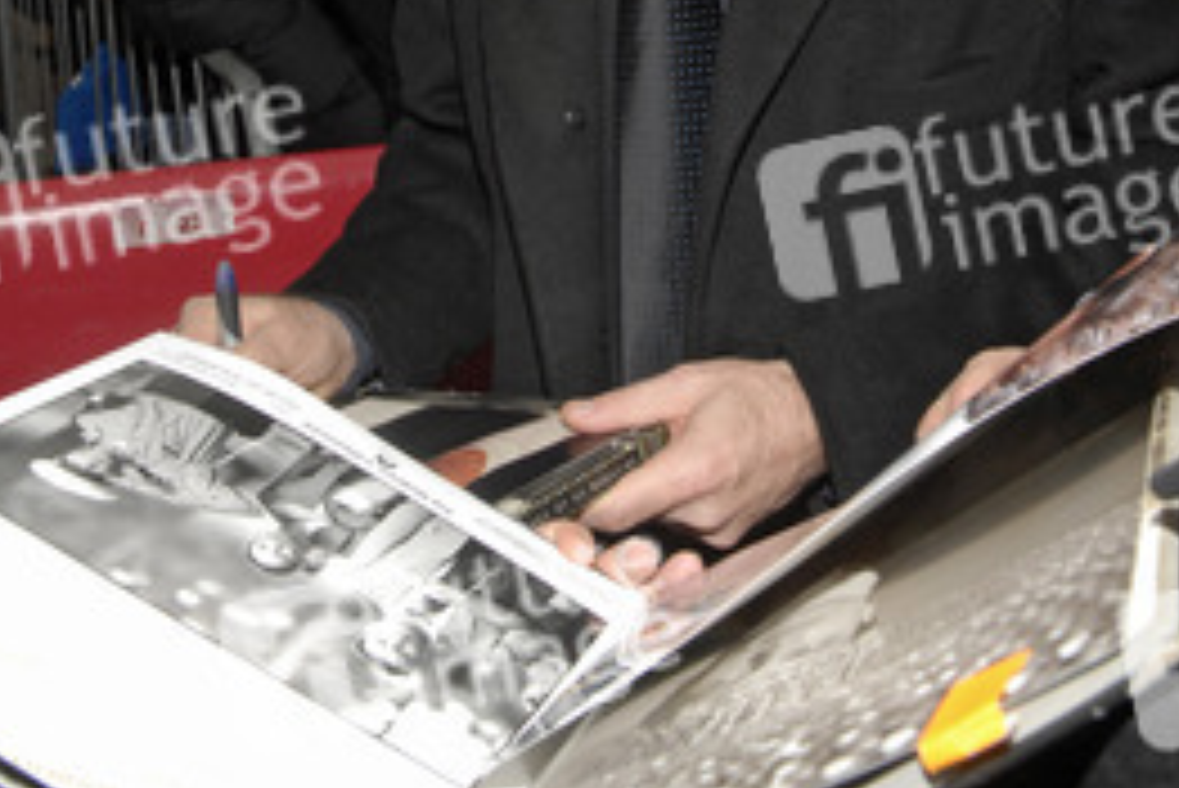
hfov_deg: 36.2
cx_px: 585
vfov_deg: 23.4
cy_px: -32
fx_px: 1802
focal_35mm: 55
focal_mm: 24
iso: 400
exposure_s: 1/100
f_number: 8
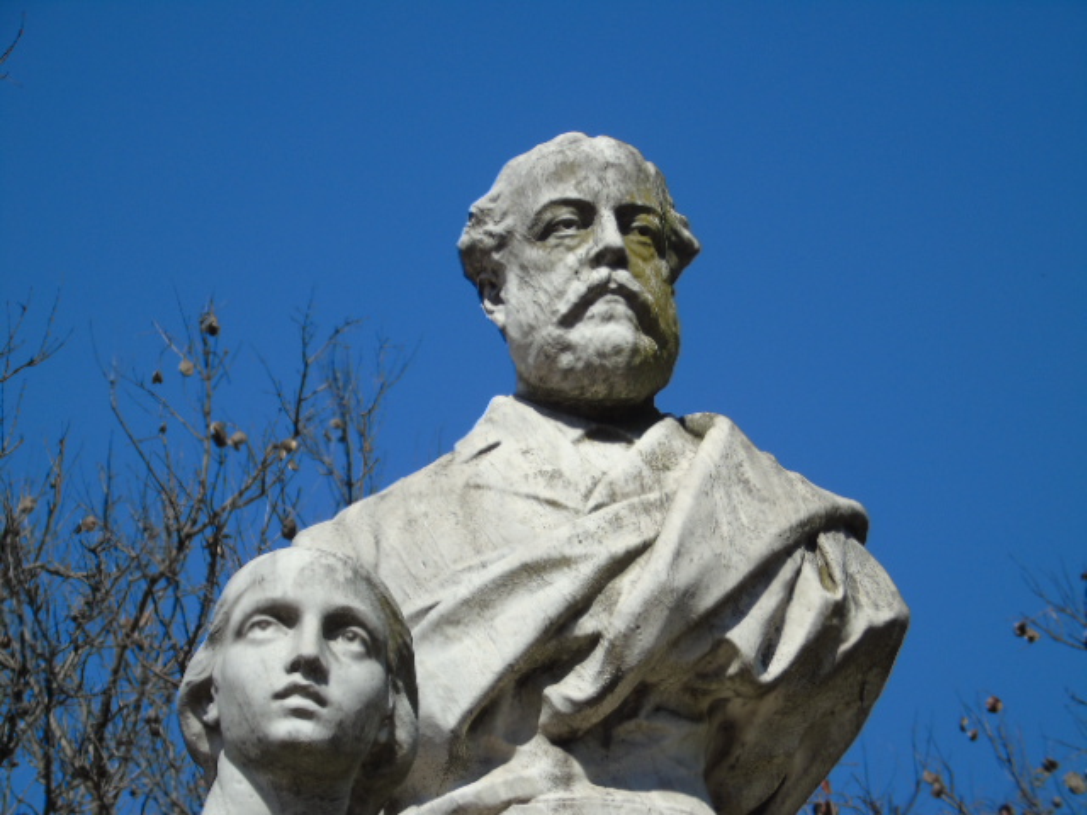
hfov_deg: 9.3
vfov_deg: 7.0
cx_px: 544
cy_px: 408
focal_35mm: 212
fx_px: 6657
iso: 80
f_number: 4.7
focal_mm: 38
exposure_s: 1/640
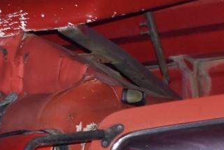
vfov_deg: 4.3
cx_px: -113
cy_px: 317
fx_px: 1955
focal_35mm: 314
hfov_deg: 6.5
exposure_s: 1/60
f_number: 5.6
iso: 1250
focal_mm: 42
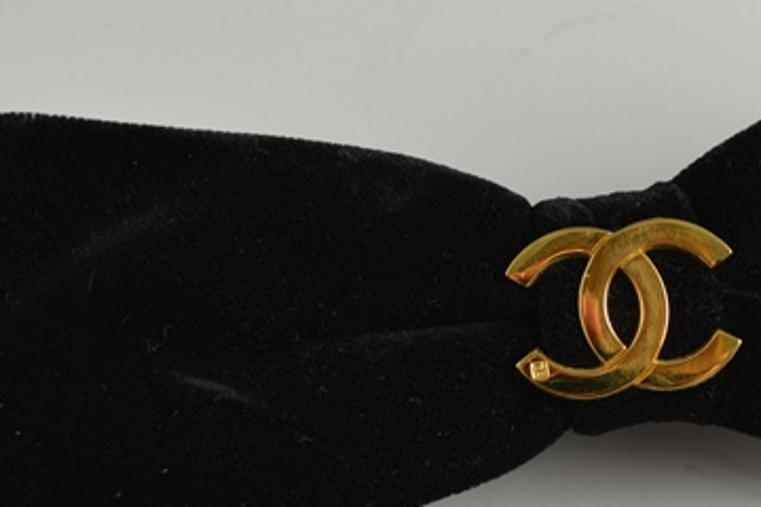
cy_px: 251
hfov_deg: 19.3
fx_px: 2219
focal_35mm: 105
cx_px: 605
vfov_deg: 13.0
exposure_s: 1/125
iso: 250
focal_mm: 28
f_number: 5.6
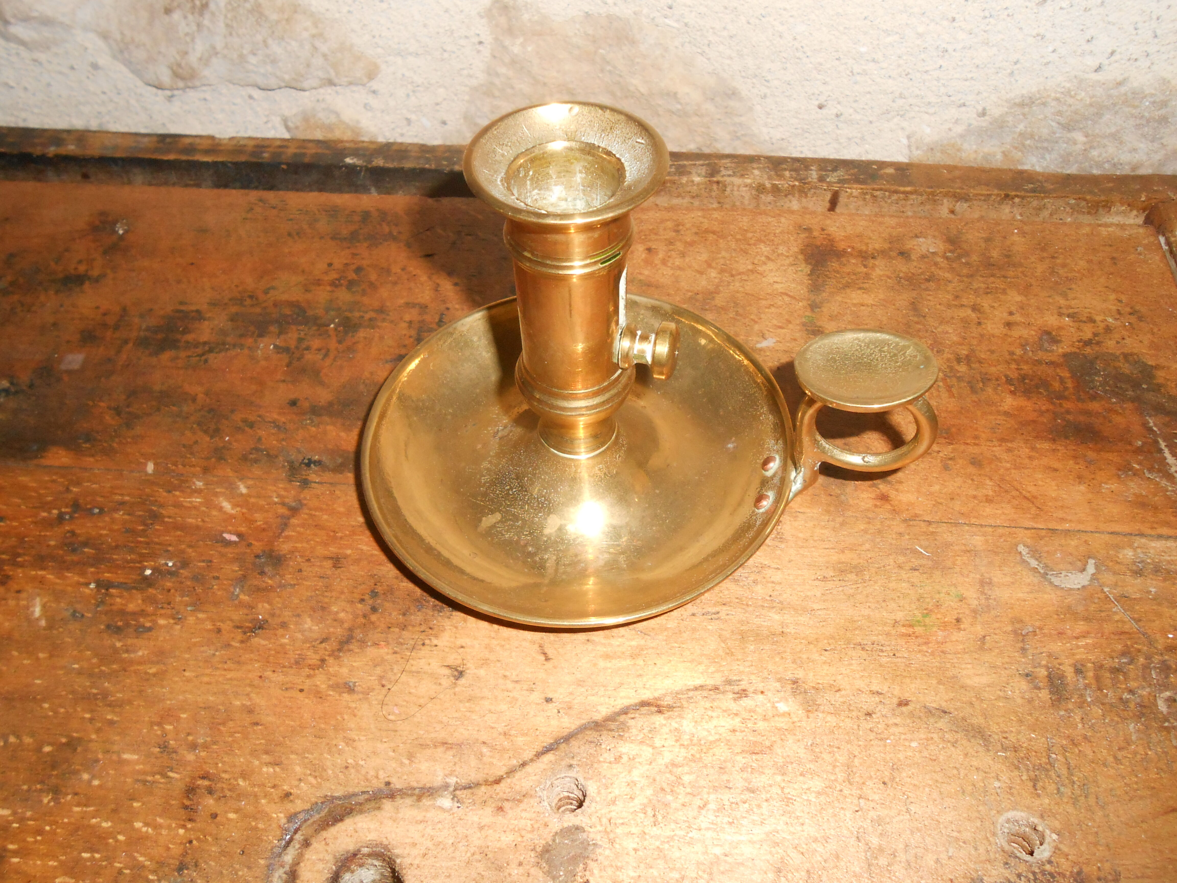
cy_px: 442
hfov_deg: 60.0
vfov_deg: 46.8
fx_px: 1020
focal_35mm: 30
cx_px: 588
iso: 320
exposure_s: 1/25
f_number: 11.9
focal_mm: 5.3
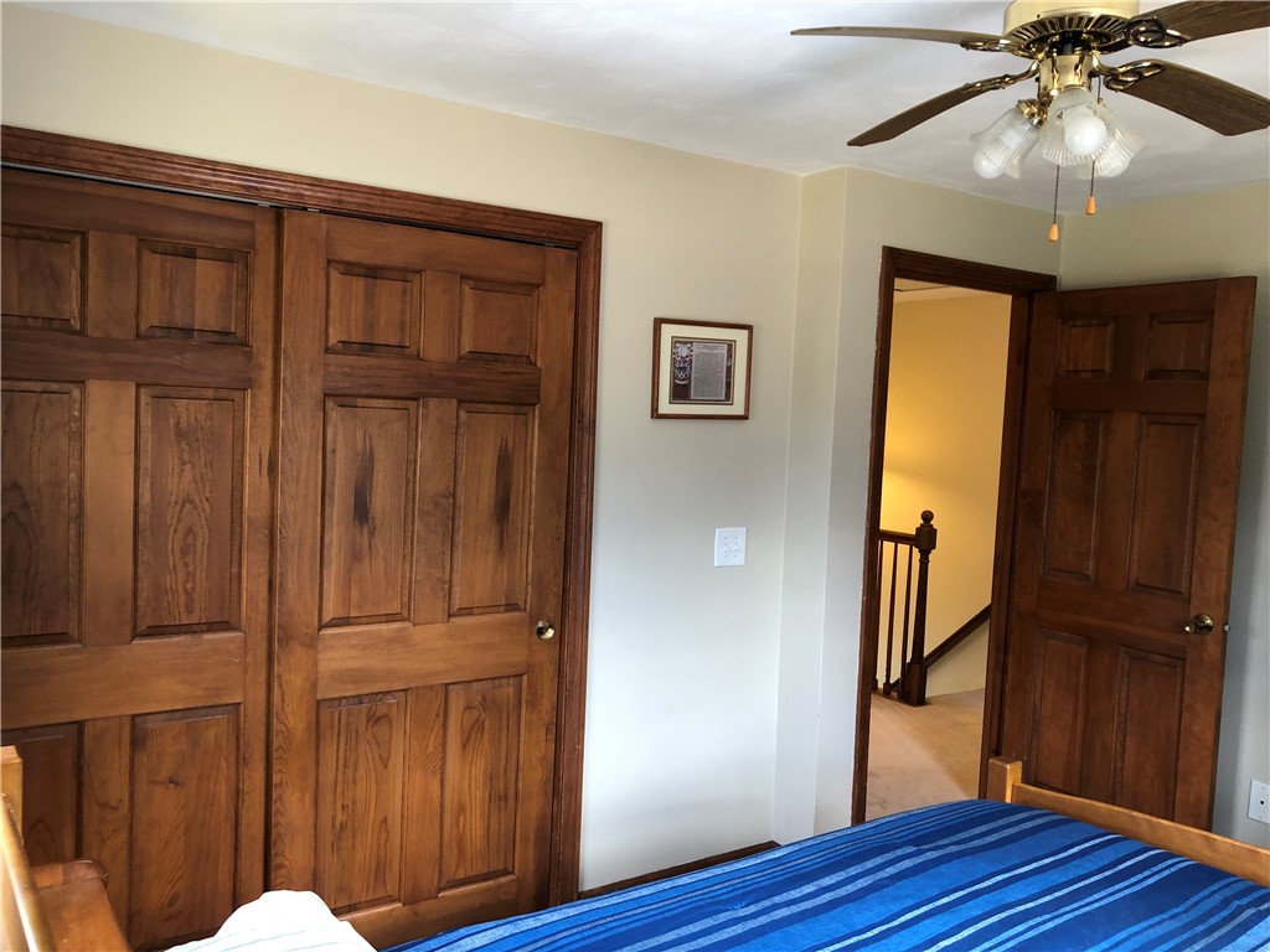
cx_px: 635
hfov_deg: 63.4
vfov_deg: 49.7
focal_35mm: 28
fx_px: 1027
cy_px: 476
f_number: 1.8
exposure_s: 1/20
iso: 40
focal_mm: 3.99
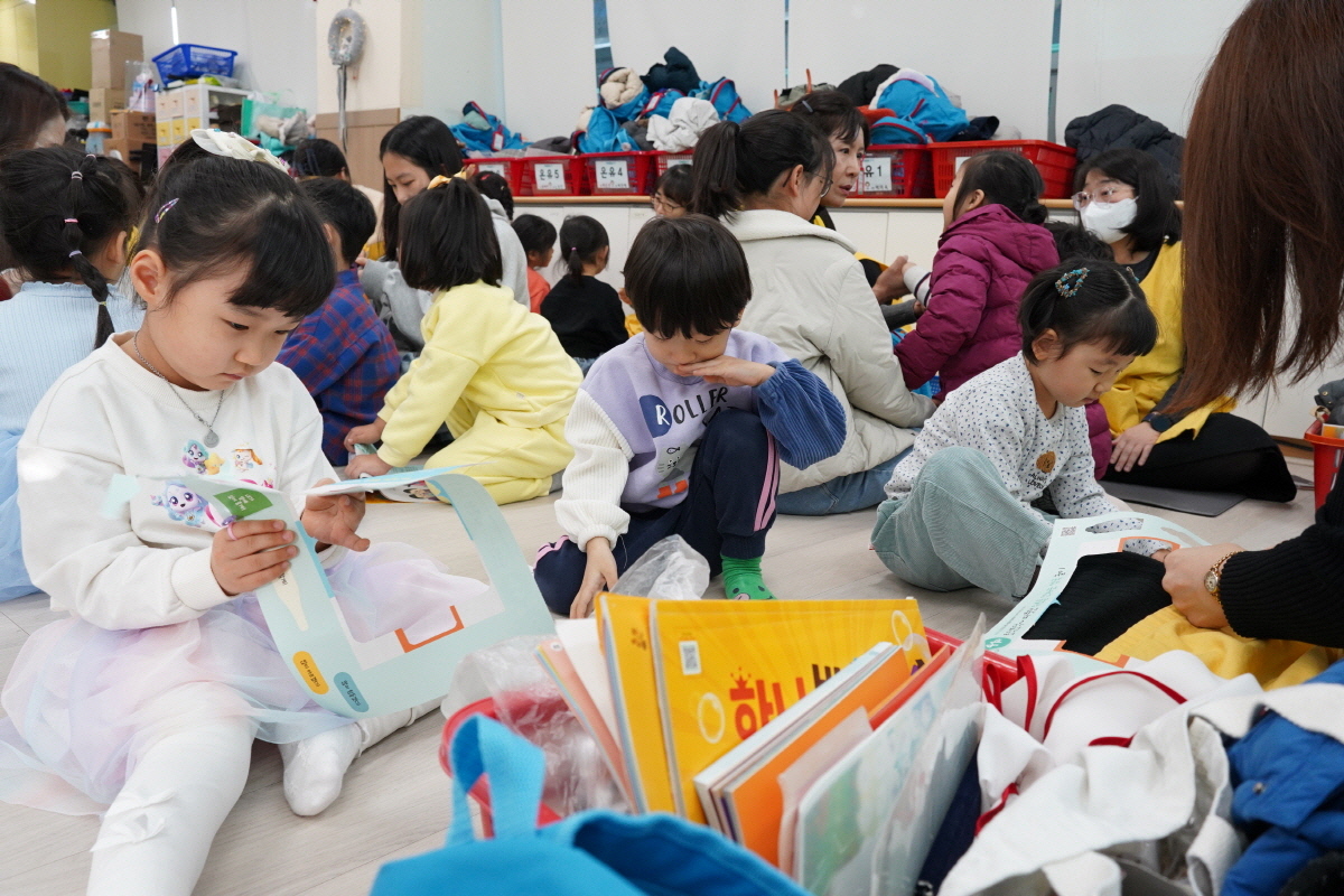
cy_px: 448
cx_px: 672
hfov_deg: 65.5
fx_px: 1045
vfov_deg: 46.4
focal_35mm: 28
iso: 2500
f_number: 7.1
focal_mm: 28
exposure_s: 1/80
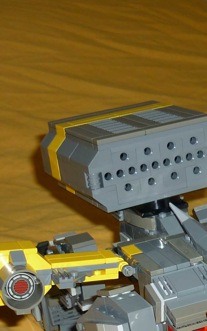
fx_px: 822
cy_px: 316
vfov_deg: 22.1
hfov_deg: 14.2
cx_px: 177
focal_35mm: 91
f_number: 2.8
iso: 100
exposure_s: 1/30
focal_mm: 5.5
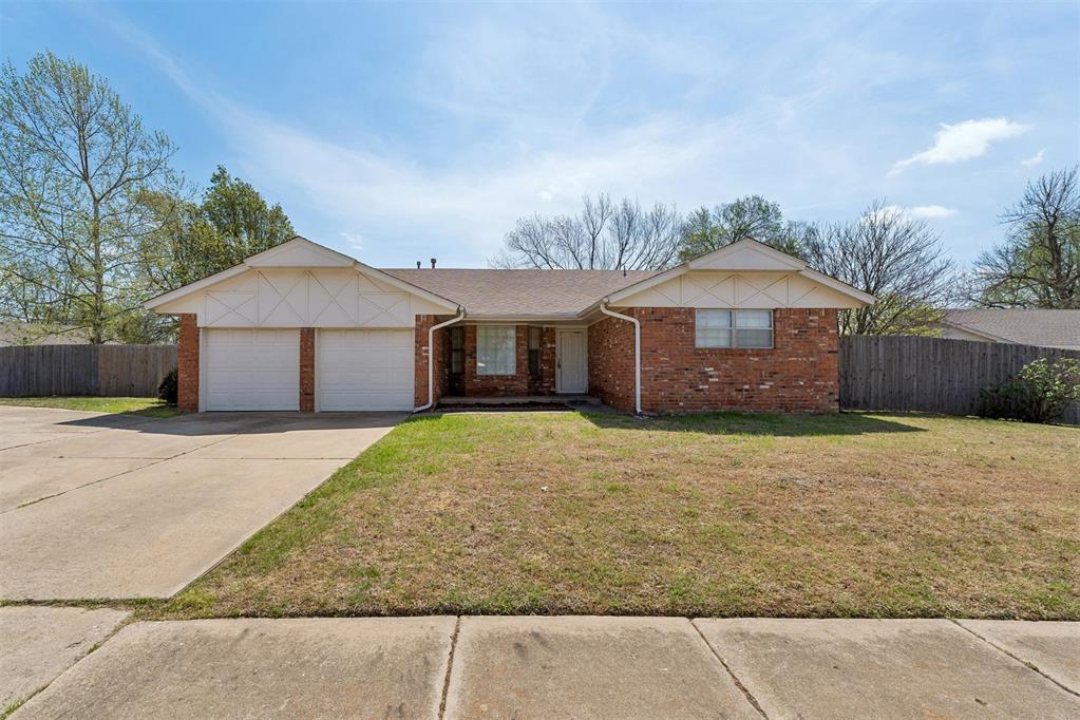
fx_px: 450
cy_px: 360
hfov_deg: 100.4
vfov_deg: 77.3
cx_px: 540
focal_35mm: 15
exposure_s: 1/1600
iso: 200
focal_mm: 10
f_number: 7.1
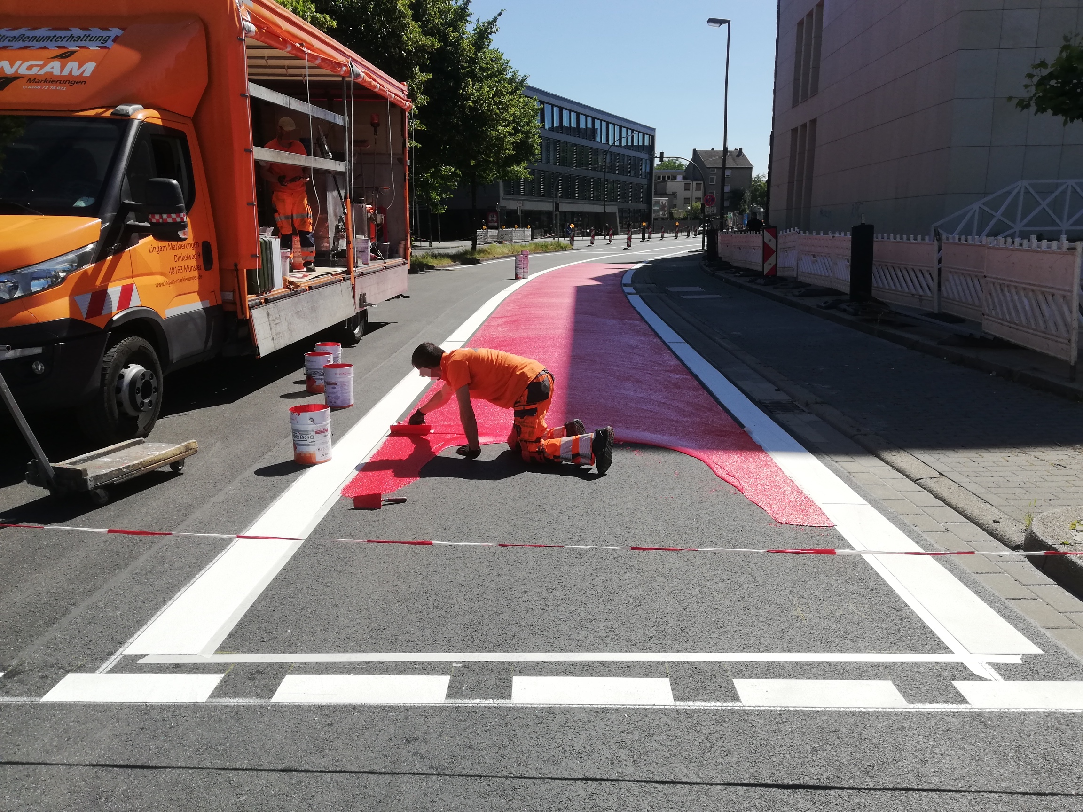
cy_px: 406
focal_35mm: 26
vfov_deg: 53.1
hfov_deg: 67.3
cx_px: 542
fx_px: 813
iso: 50
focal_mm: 3.81
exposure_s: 1/1247
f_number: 2.2
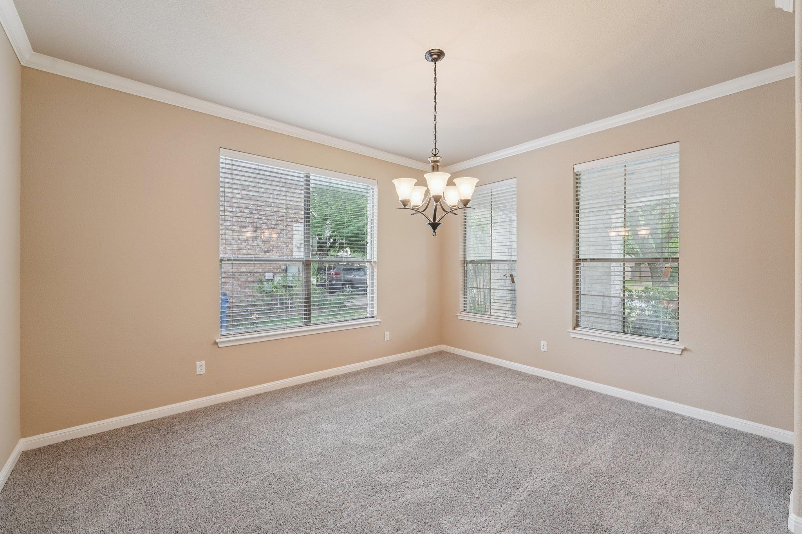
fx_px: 312
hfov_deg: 104.3
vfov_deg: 81.2
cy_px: 267
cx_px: 401
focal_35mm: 14
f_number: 8
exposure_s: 1/10
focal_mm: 14
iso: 400
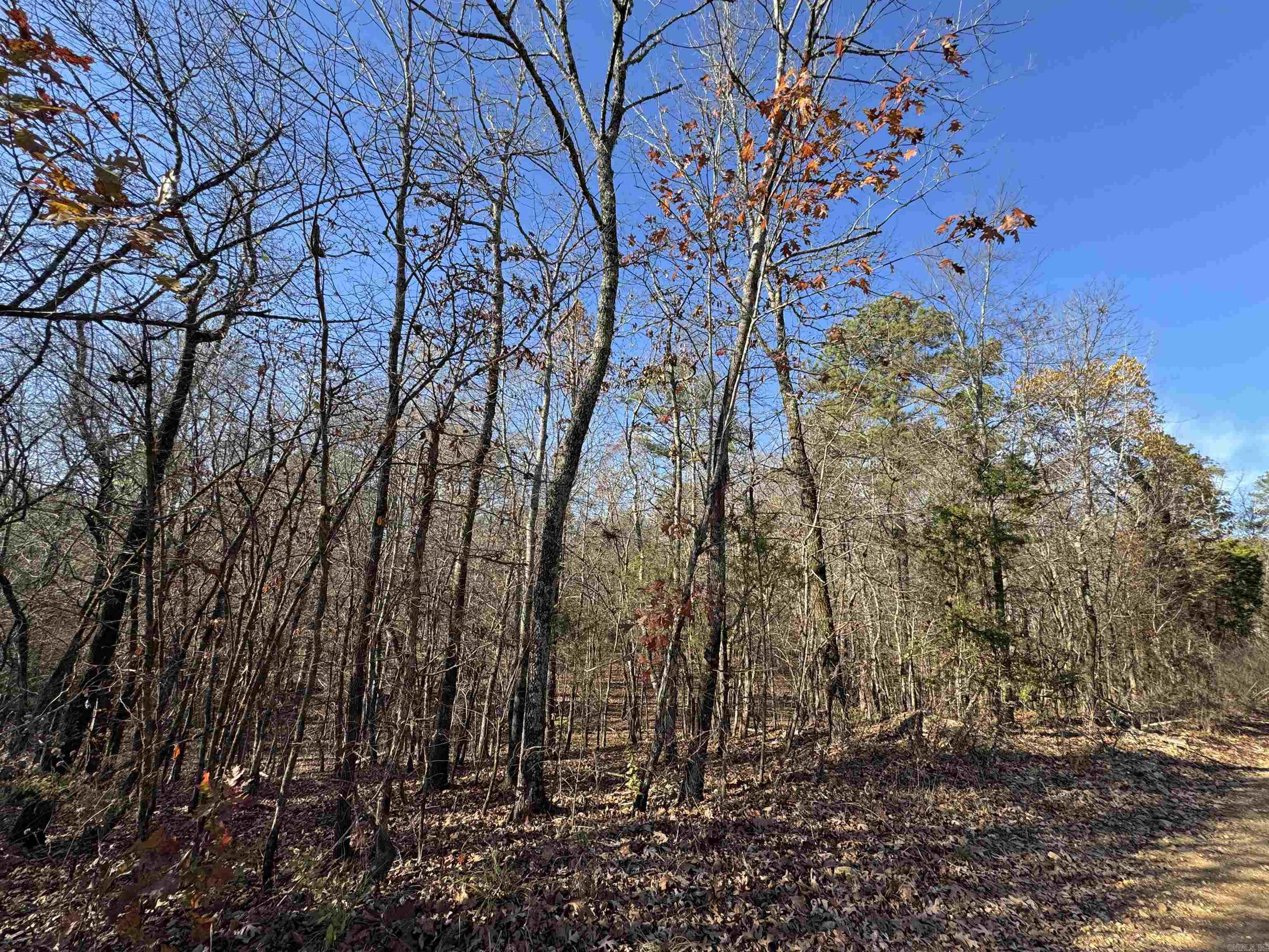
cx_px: 634
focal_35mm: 14
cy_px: 476
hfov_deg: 102.1
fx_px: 513
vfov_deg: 85.7
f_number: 2.2
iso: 40
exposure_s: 1/529
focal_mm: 2.22
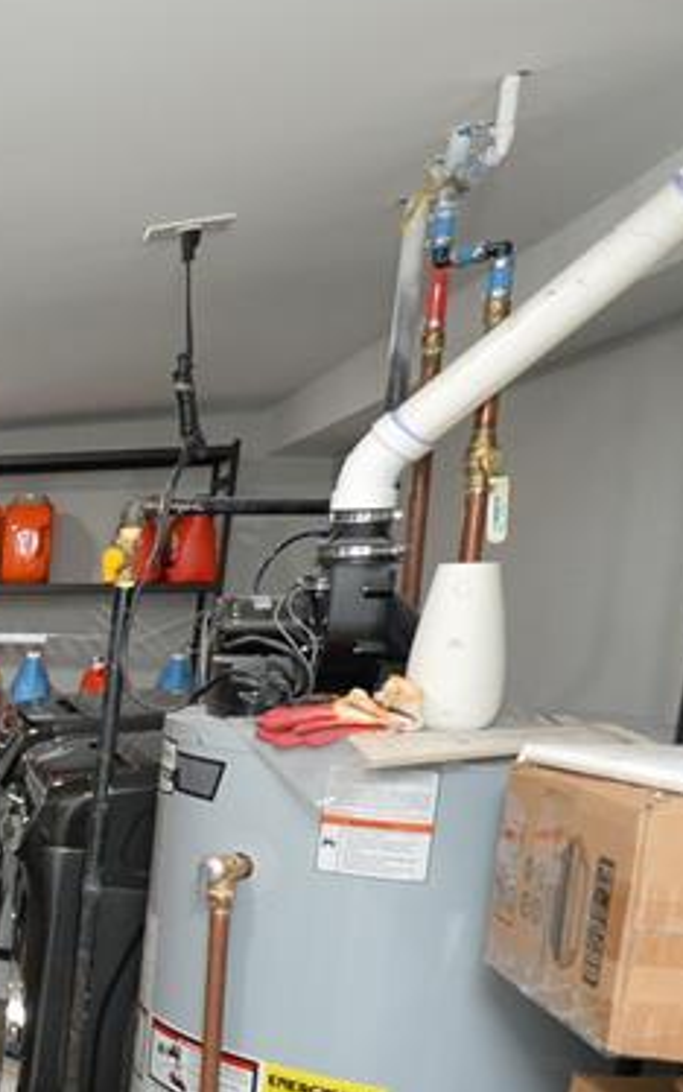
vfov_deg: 48.6
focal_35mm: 39
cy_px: 809
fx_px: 1161
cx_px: -604
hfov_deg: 20.5
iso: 2000
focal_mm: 14
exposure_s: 1/250
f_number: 5
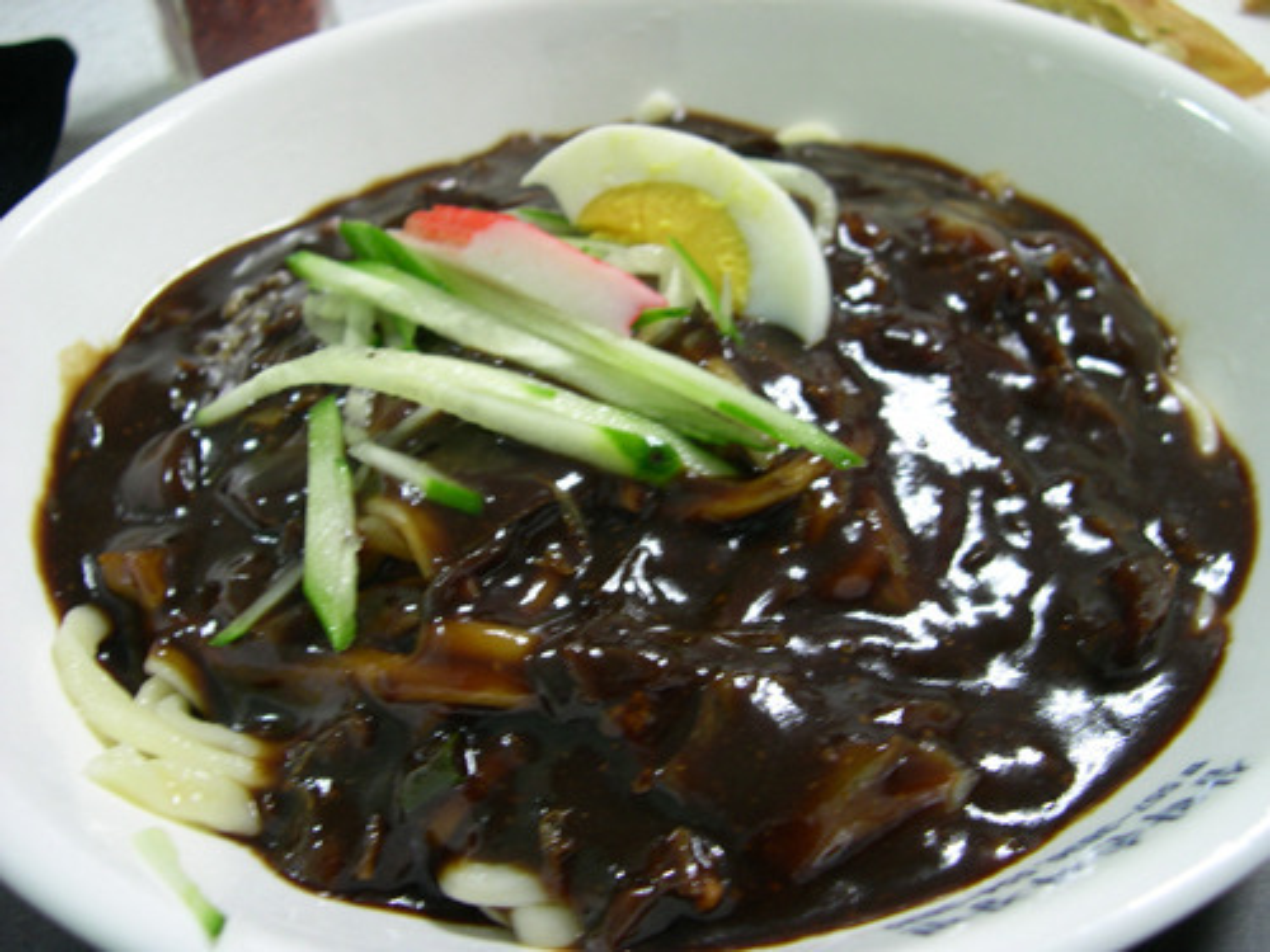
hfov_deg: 49.0
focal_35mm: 38
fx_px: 1394
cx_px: 635
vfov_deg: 37.7
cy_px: 476
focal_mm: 8
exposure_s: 1/7.4
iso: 100
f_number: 2.8
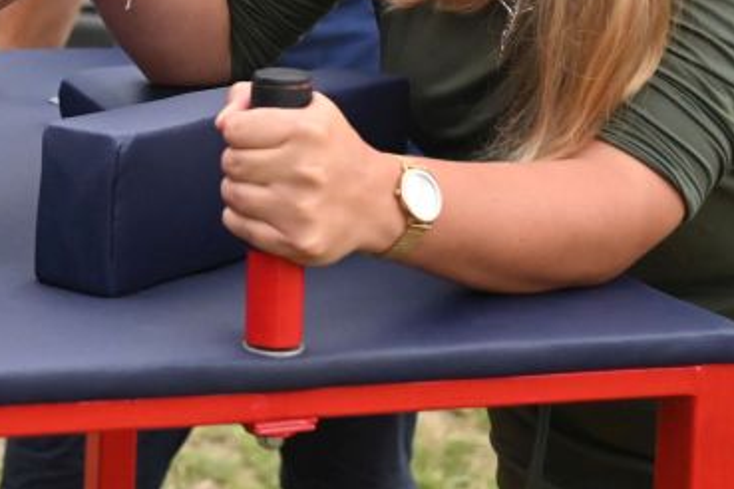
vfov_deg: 10.4
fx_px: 2650
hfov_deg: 15.5
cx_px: -14
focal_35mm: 130
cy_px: -88
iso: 6400
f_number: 4
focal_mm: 48
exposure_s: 1/1000
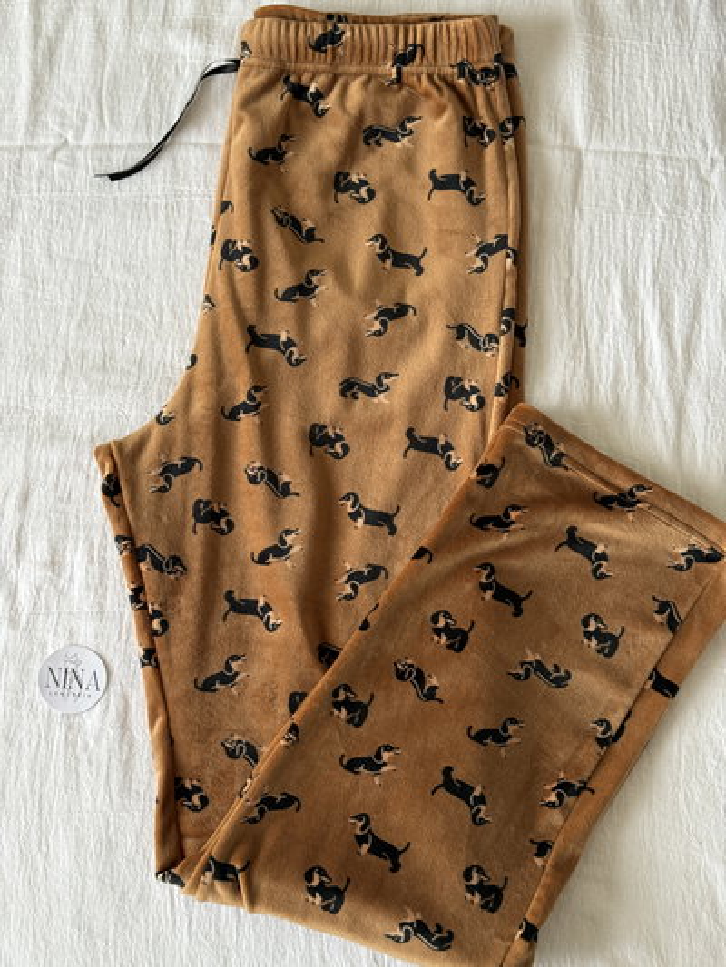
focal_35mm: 48
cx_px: 363
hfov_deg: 30.3
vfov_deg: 39.6
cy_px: 484
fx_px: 1342
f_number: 1.78
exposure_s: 1/60
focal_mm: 6.76
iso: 200
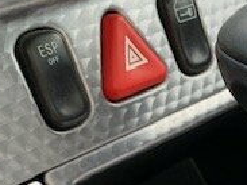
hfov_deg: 20.0
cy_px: 232
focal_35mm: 91
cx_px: 306
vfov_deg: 15.5
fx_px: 649
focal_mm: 4.25
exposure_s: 1/122
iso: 32
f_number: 1.8
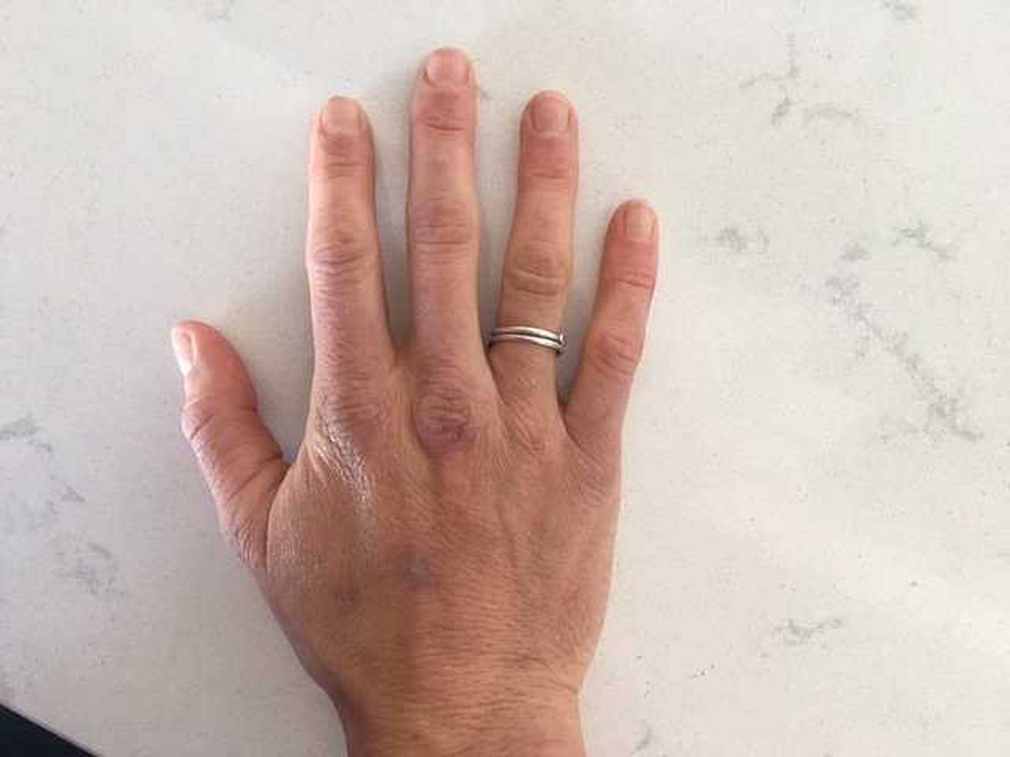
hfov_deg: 61.7
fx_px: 846
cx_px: 505
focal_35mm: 29
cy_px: 378
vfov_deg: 48.2
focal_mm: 4.15
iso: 125
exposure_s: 1/30
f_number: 2.2
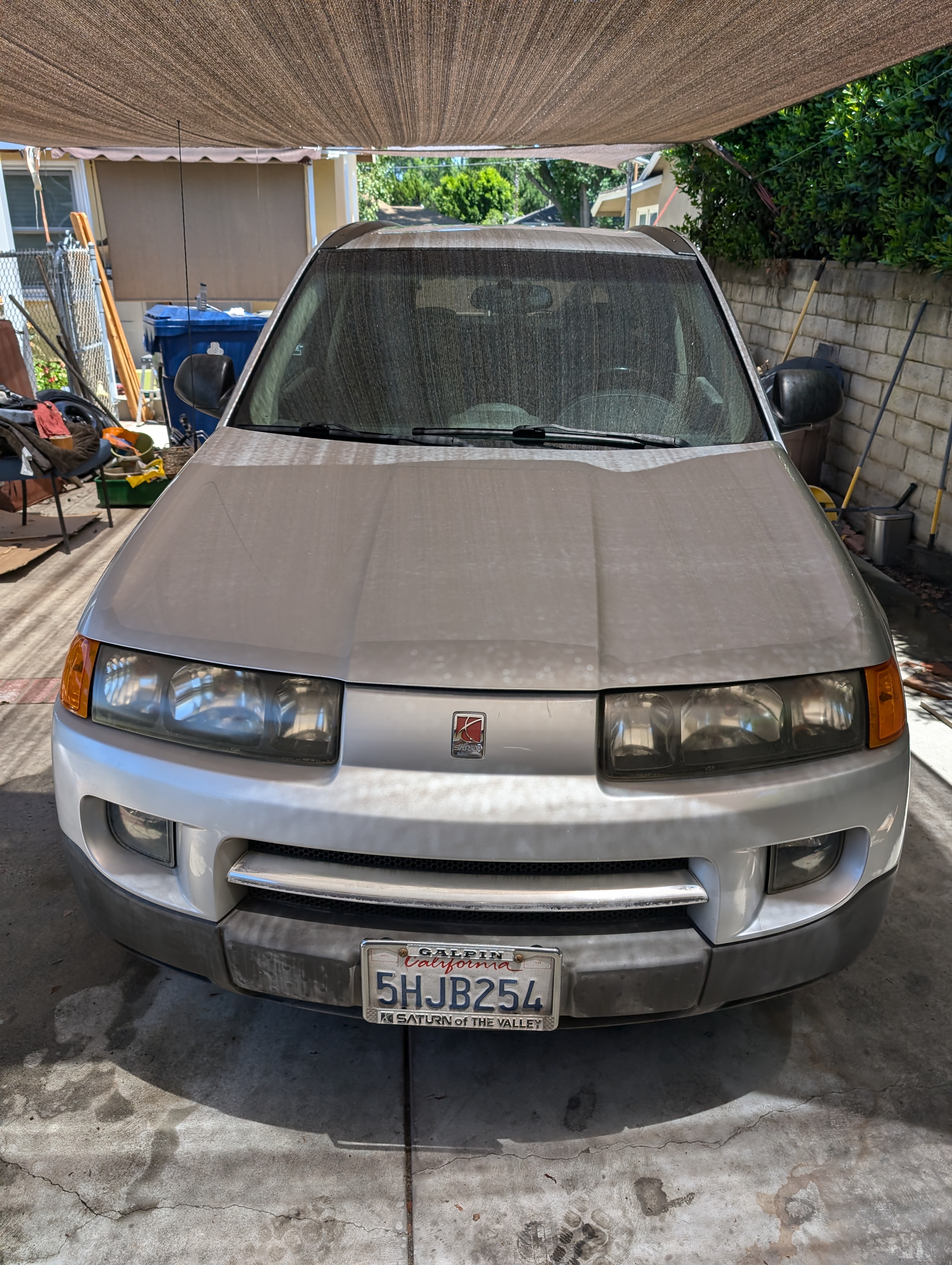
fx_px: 878
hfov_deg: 56.9
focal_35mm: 24
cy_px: 632
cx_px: 476
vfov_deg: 71.5
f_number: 1.68
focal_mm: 6.9
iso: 22
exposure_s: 1/394
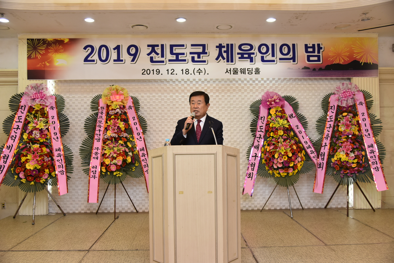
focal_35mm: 31
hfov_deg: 60.3
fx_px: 339
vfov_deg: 42.3
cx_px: 197
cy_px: 132
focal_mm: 31
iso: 800
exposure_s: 1/125
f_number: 4.5
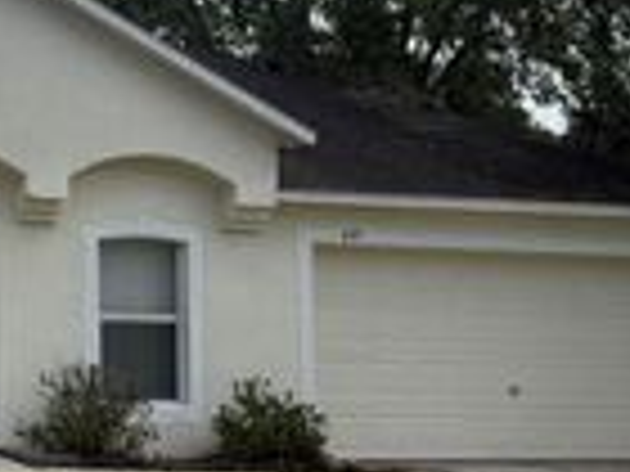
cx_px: -176
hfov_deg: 20.8
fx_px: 1565
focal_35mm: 86
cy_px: 128
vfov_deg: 17.1
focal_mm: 6.76
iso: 80
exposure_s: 1/10309
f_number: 1.78
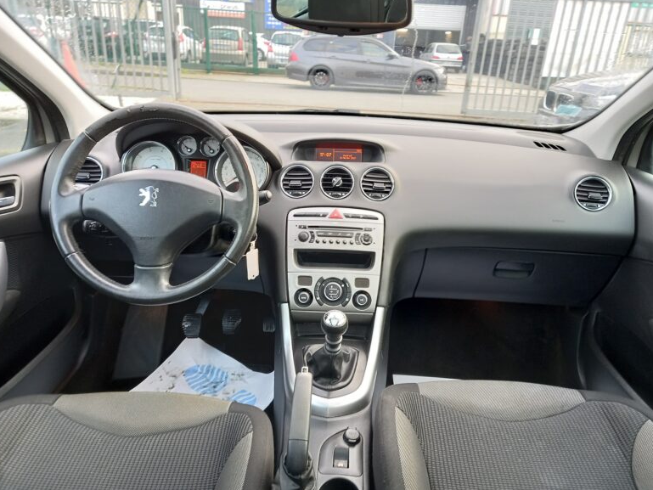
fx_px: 491
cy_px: 238
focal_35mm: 26
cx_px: 329
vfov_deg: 53.1
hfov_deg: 67.3
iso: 200
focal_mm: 4.6
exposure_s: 1/33
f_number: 2
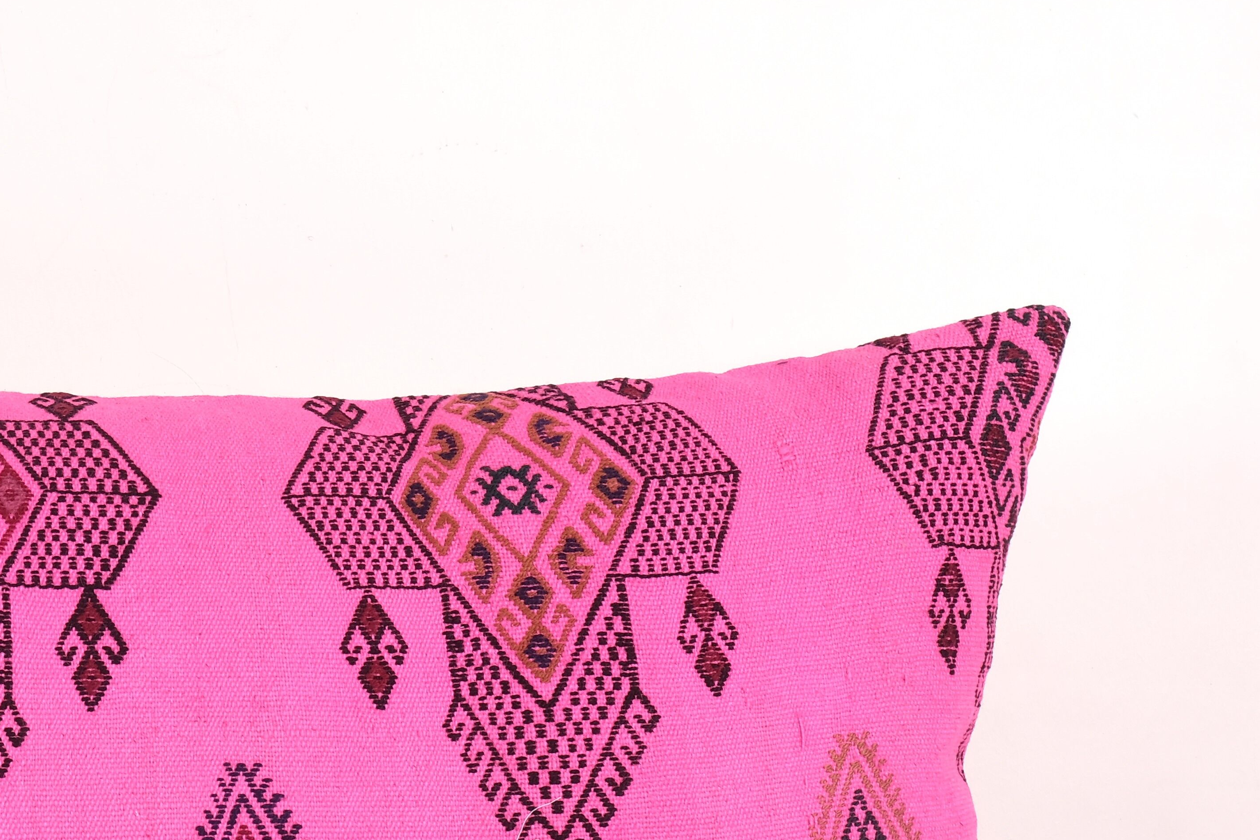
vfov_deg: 13.2
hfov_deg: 19.2
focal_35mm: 103
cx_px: -46
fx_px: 3605
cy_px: 745
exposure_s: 1/160
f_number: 11
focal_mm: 31.5
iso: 80
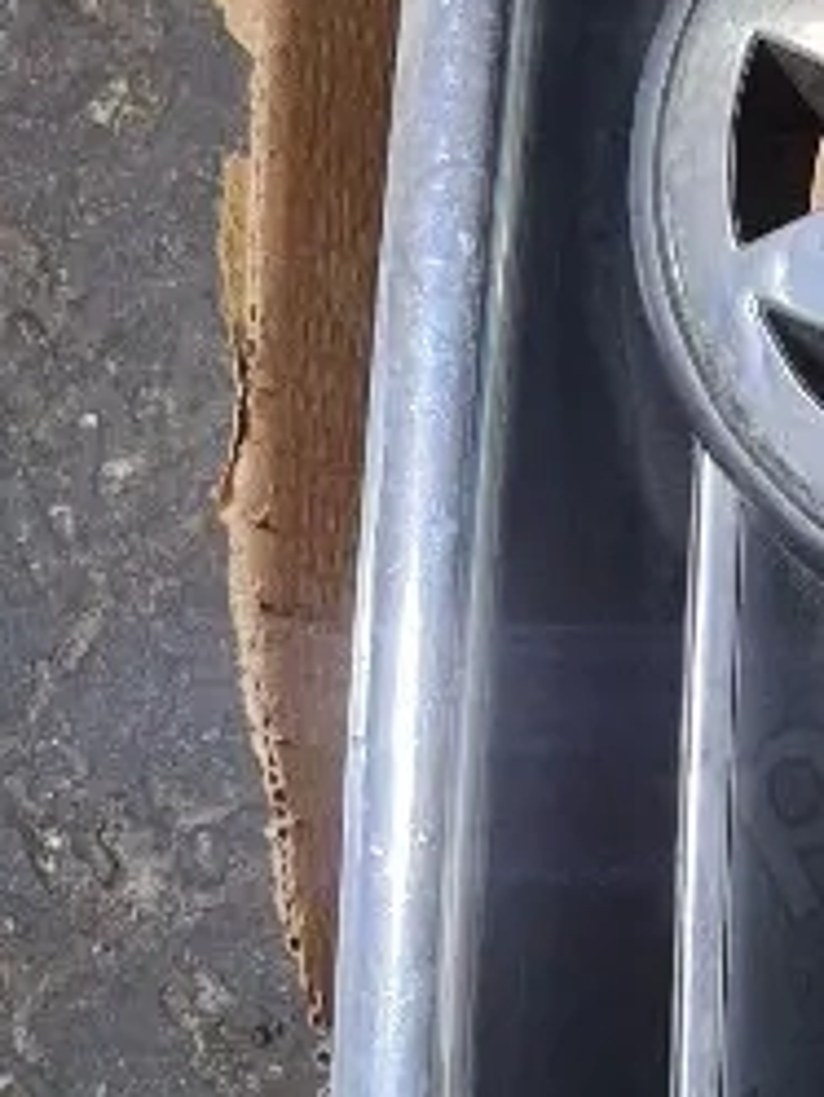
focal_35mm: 123
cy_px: 685
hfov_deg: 11.2
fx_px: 3901
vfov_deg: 16.0
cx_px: 1481
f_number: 1.8
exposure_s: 1/20
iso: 500
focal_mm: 5.54
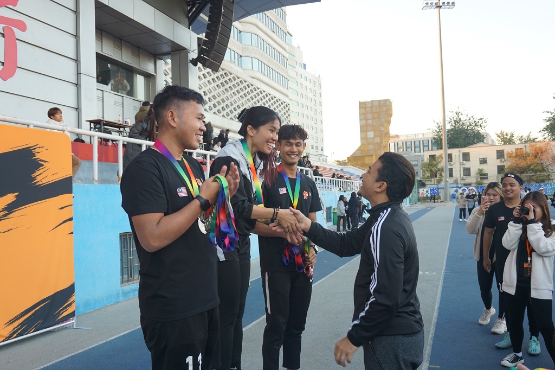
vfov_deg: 41.7
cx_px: 278
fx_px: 485
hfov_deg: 59.5
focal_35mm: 32
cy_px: 185
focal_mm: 21
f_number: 4
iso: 500
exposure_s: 1/160
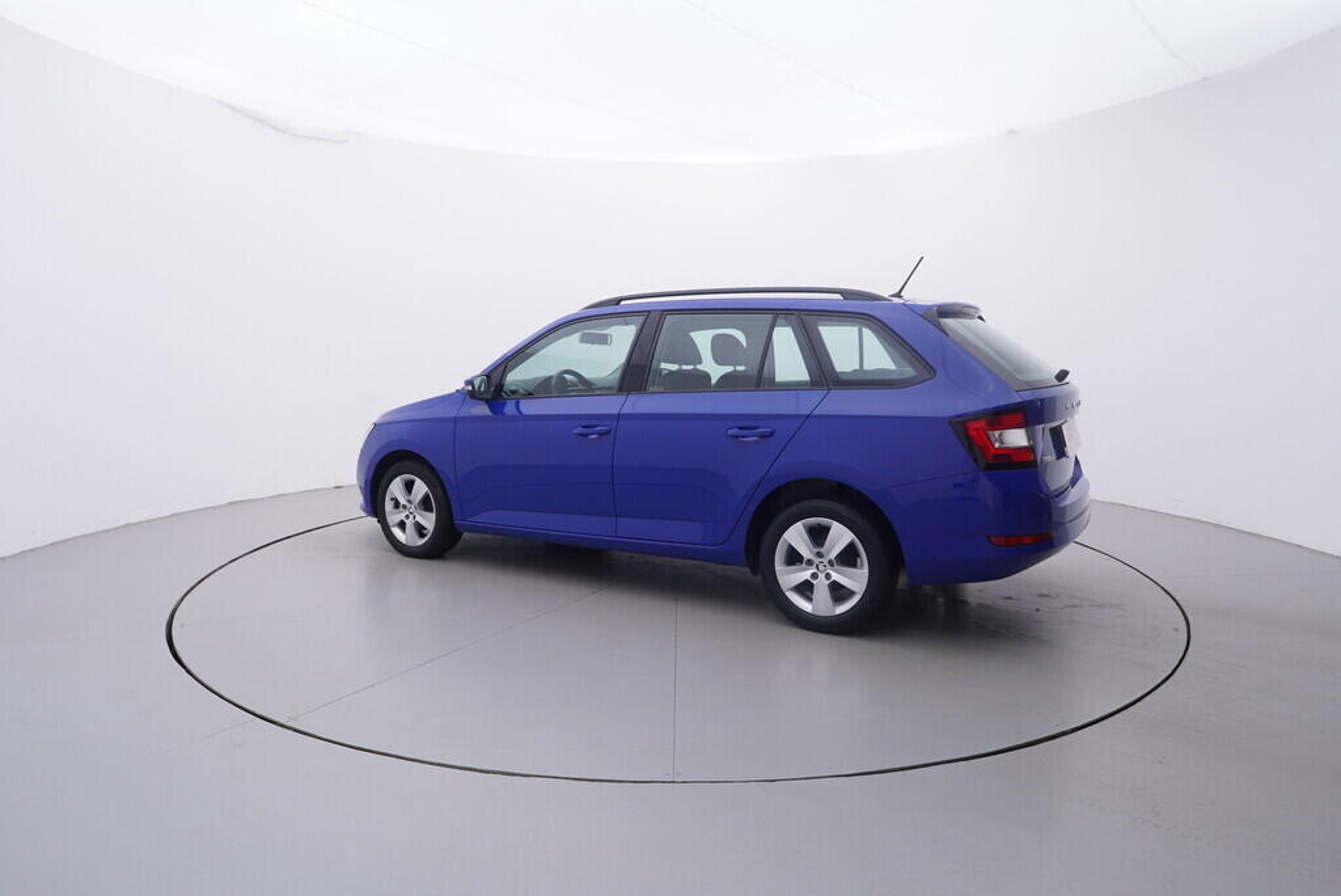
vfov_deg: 56.2
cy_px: 448
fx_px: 839
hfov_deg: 77.3
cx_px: 670
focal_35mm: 22
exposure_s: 1/80
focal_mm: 15
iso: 200
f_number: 5
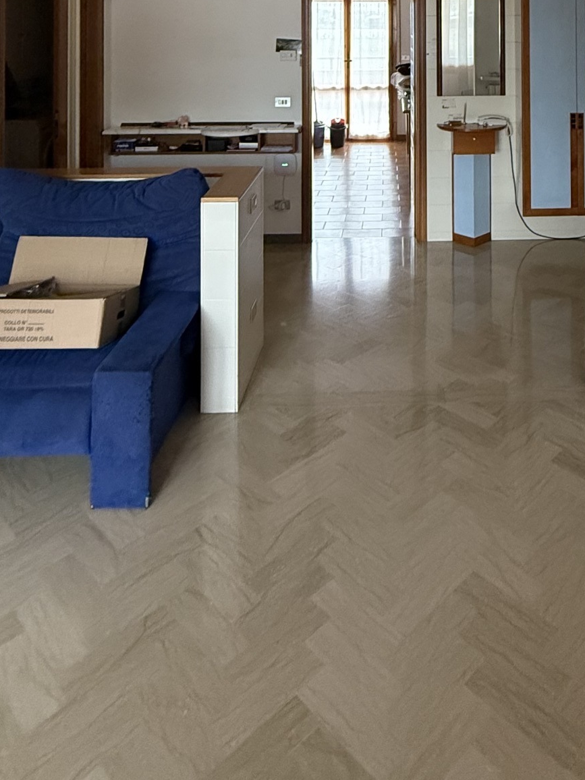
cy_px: 15
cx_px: 418
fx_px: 699
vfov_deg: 48.8
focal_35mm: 31
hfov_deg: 44.3
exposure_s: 1/100
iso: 500
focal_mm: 2.22
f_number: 2.2
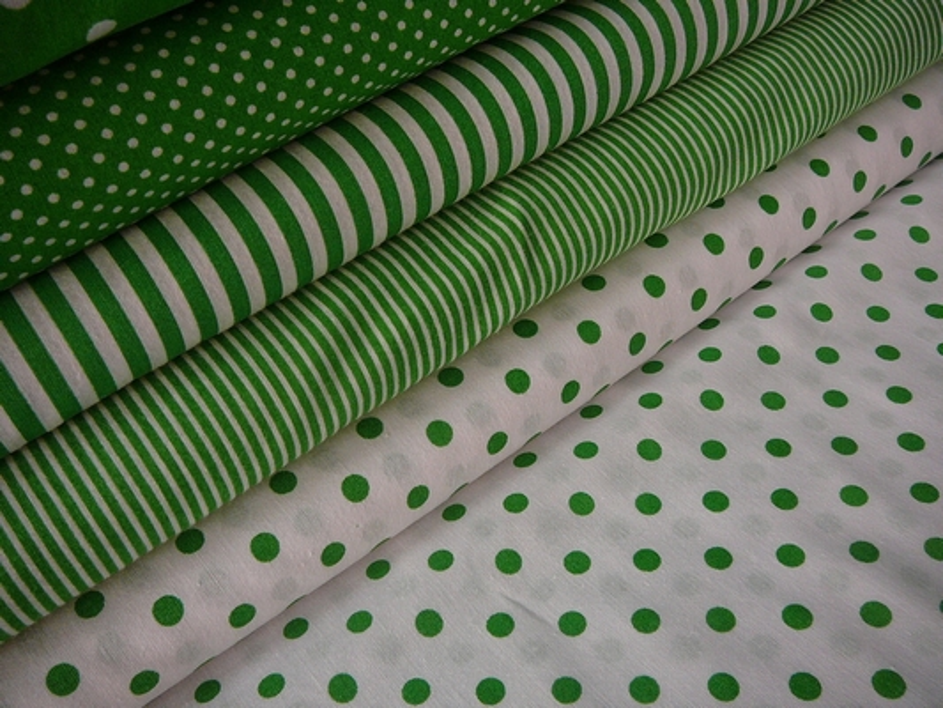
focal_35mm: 35
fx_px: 954
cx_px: 472
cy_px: 354
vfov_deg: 40.7
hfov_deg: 52.6
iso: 100
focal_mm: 5.2
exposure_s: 1/60
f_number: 2.8
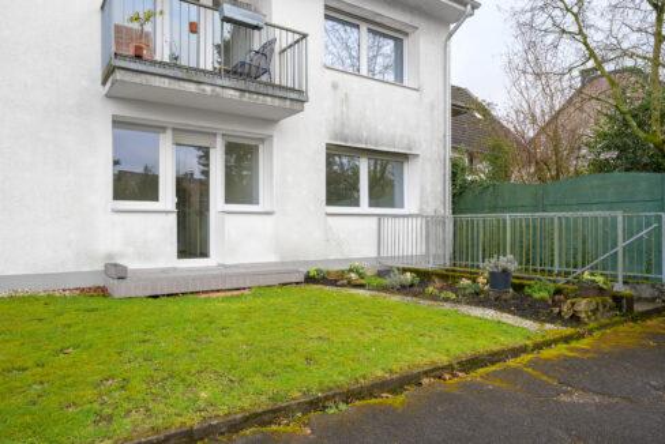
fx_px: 434
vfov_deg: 54.2
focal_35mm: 24
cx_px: 332
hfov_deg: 74.9
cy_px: 222
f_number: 9
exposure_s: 1/160
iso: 250
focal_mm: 23.5
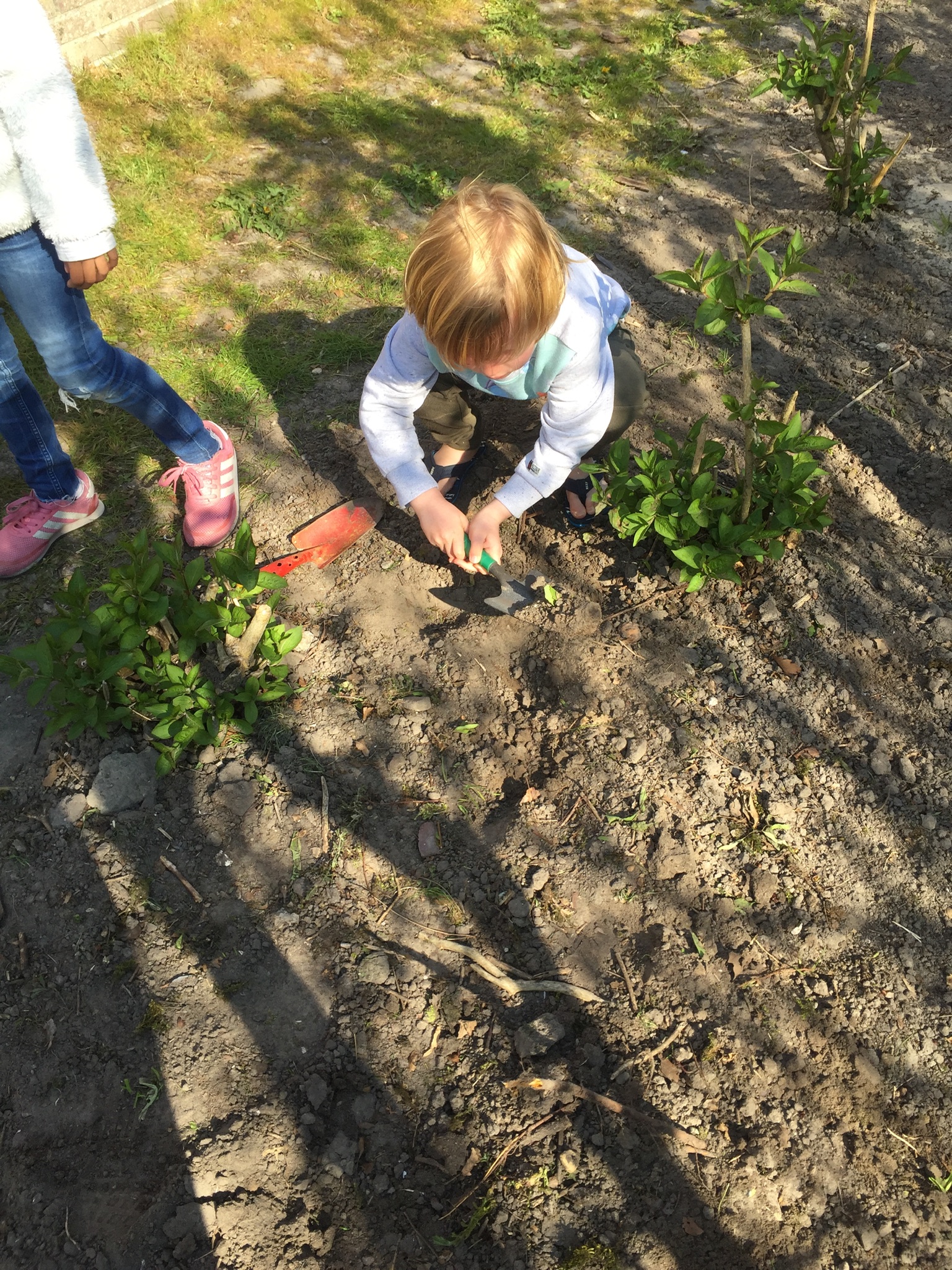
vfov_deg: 61.7
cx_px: 476
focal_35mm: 29
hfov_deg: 48.2
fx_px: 1063
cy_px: 635
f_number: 2.2
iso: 32
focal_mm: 4.15
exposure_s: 1/599
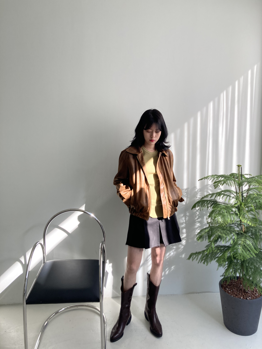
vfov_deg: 63.4
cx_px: 131
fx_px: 283
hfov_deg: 49.7
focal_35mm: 28
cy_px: 174
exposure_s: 1/213
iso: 20
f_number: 1.8
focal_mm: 3.99
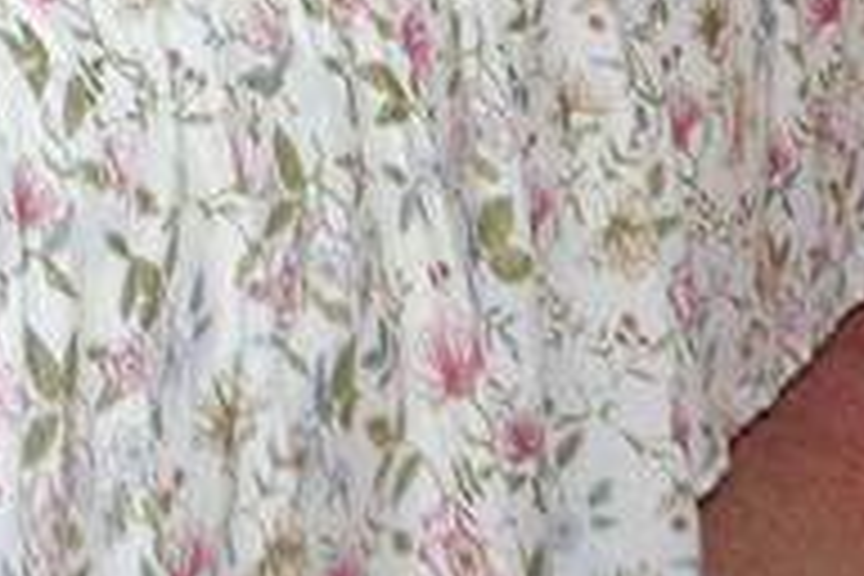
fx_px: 1920
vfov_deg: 12.6
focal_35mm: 80
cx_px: -418
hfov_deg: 21.4
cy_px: -866
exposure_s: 1/60
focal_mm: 10
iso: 200
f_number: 4
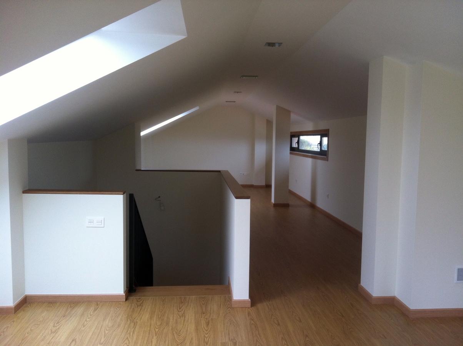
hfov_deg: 52.7
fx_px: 468
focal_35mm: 35
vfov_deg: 40.6
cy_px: 173
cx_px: 232
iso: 80
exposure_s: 1/17
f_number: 2.8
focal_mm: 3.85
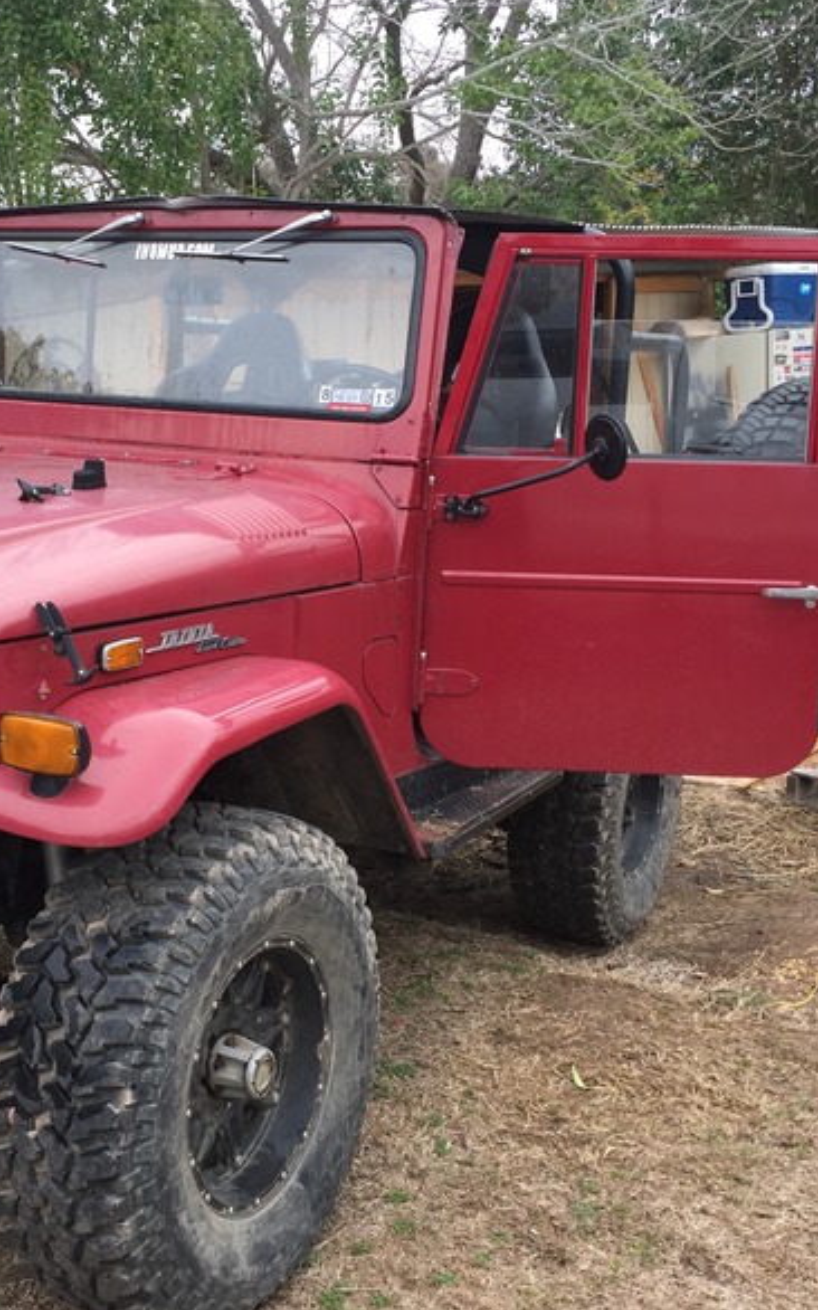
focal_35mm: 42
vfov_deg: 47.2
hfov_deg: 30.2
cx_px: 250
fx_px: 1499
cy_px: 644
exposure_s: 1/222
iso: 32
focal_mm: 4.15
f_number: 2.2
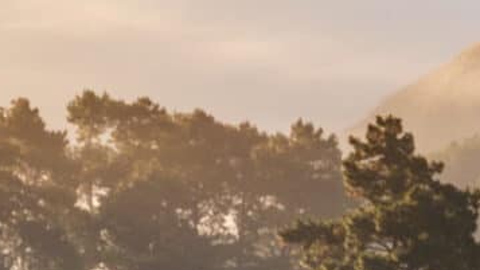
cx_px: -249
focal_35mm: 233
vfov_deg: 5.2
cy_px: 393
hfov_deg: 9.0
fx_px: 2966
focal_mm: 31
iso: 200
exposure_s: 1/250
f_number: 8
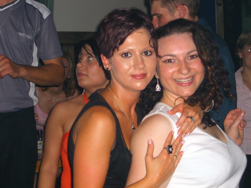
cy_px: 94
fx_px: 493
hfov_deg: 28.6
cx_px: 126
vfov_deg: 21.6
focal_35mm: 68
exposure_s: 1/60
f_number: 4
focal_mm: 14.2
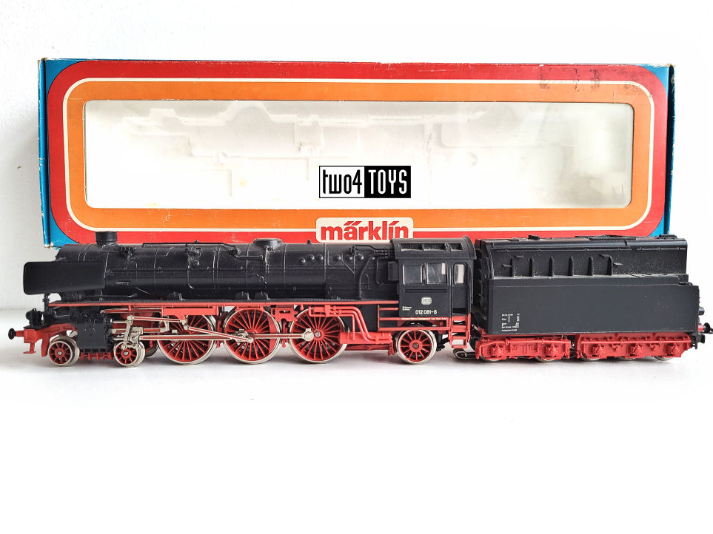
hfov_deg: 65.3
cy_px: 263
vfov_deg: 51.3
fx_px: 556
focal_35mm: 27
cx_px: 355
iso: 80
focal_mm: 5.4
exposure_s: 1/100
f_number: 1.8
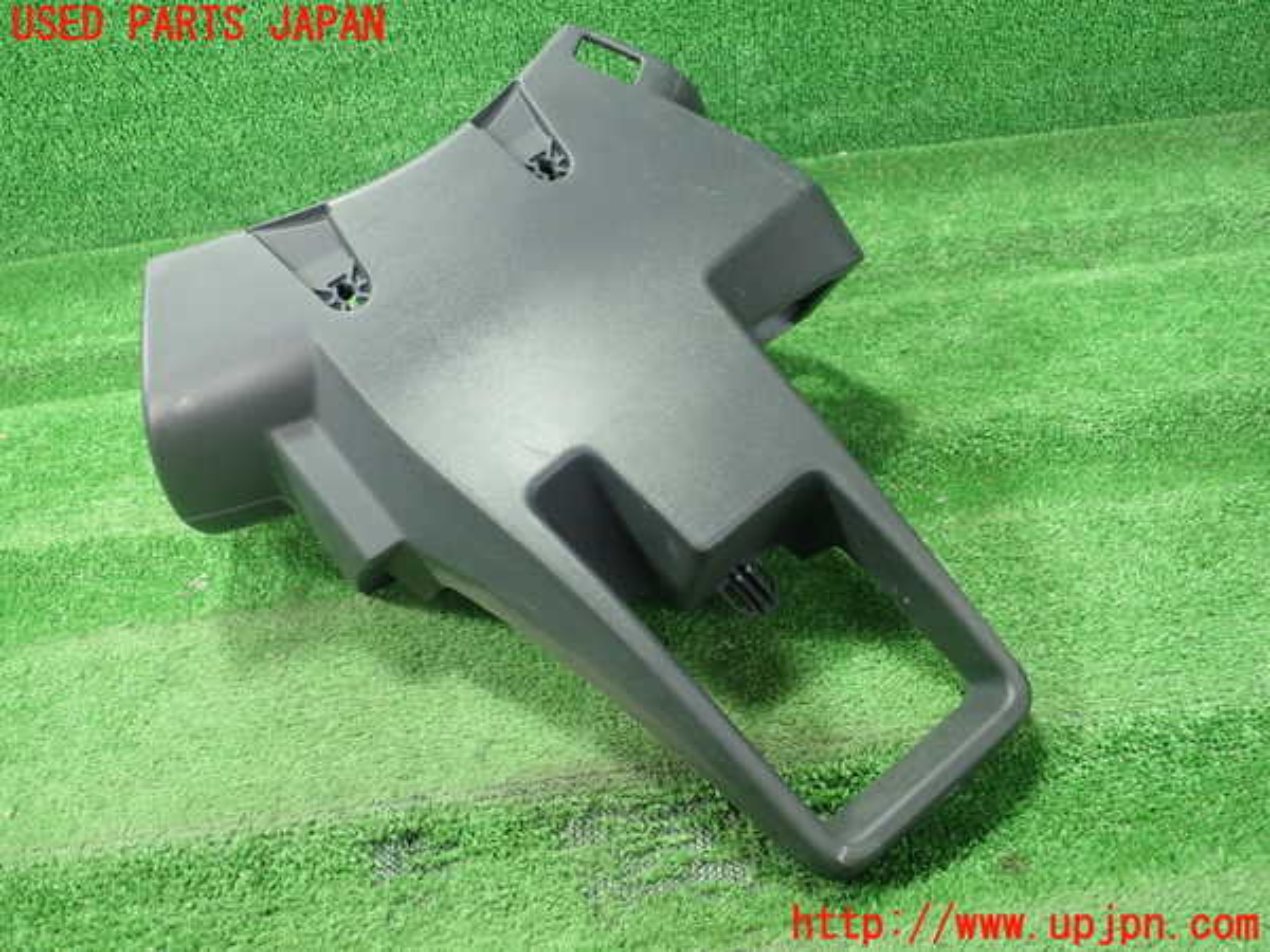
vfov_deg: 46.8
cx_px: 635
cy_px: 476
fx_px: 1101
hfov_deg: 60.0
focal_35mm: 30
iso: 640
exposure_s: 1/125
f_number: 2.3
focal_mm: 5.5
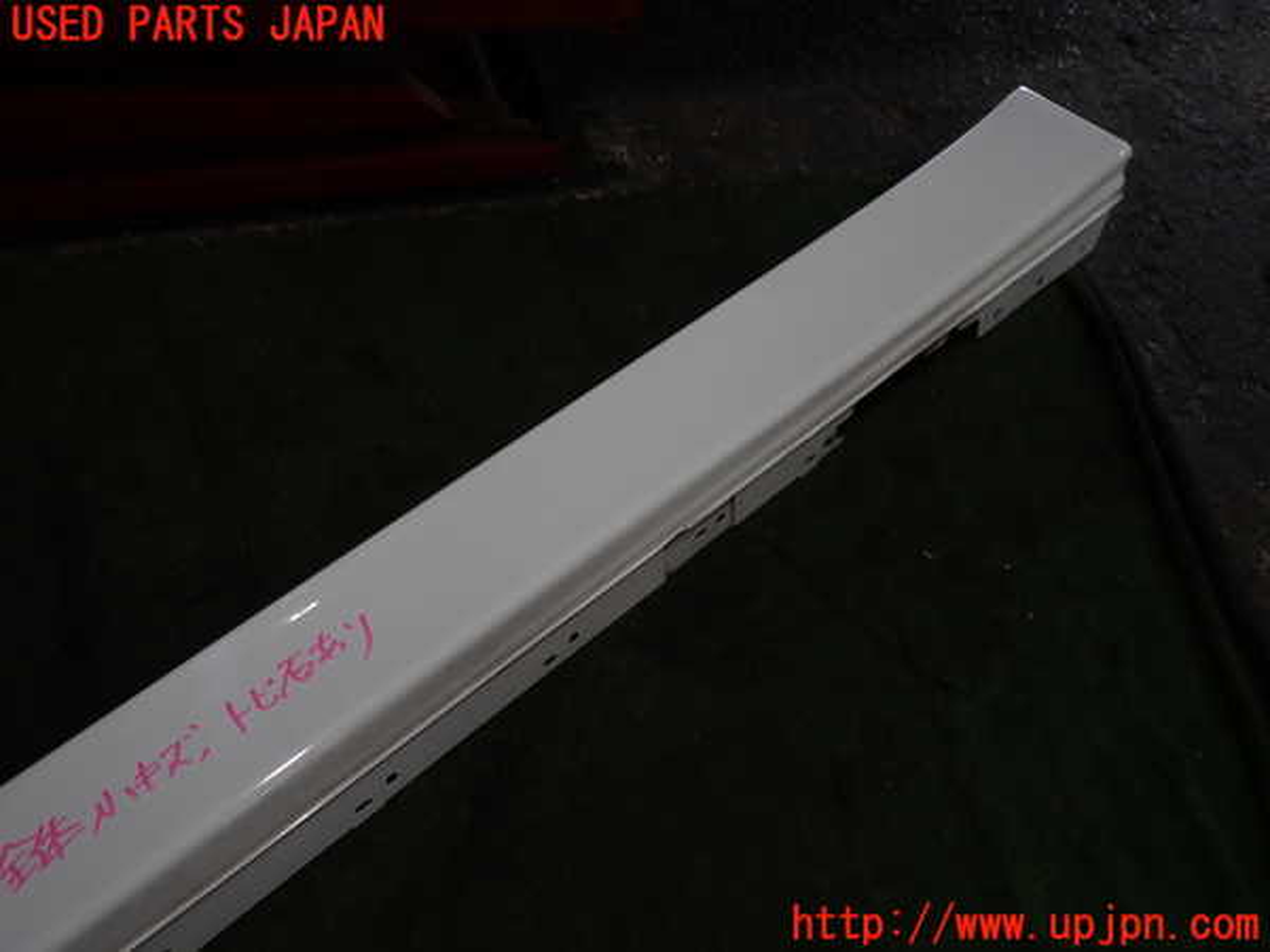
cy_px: 476
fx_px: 917
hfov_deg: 69.4
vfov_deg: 54.9
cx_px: 635
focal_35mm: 25
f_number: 2
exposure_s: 1/60
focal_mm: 4.5
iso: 100
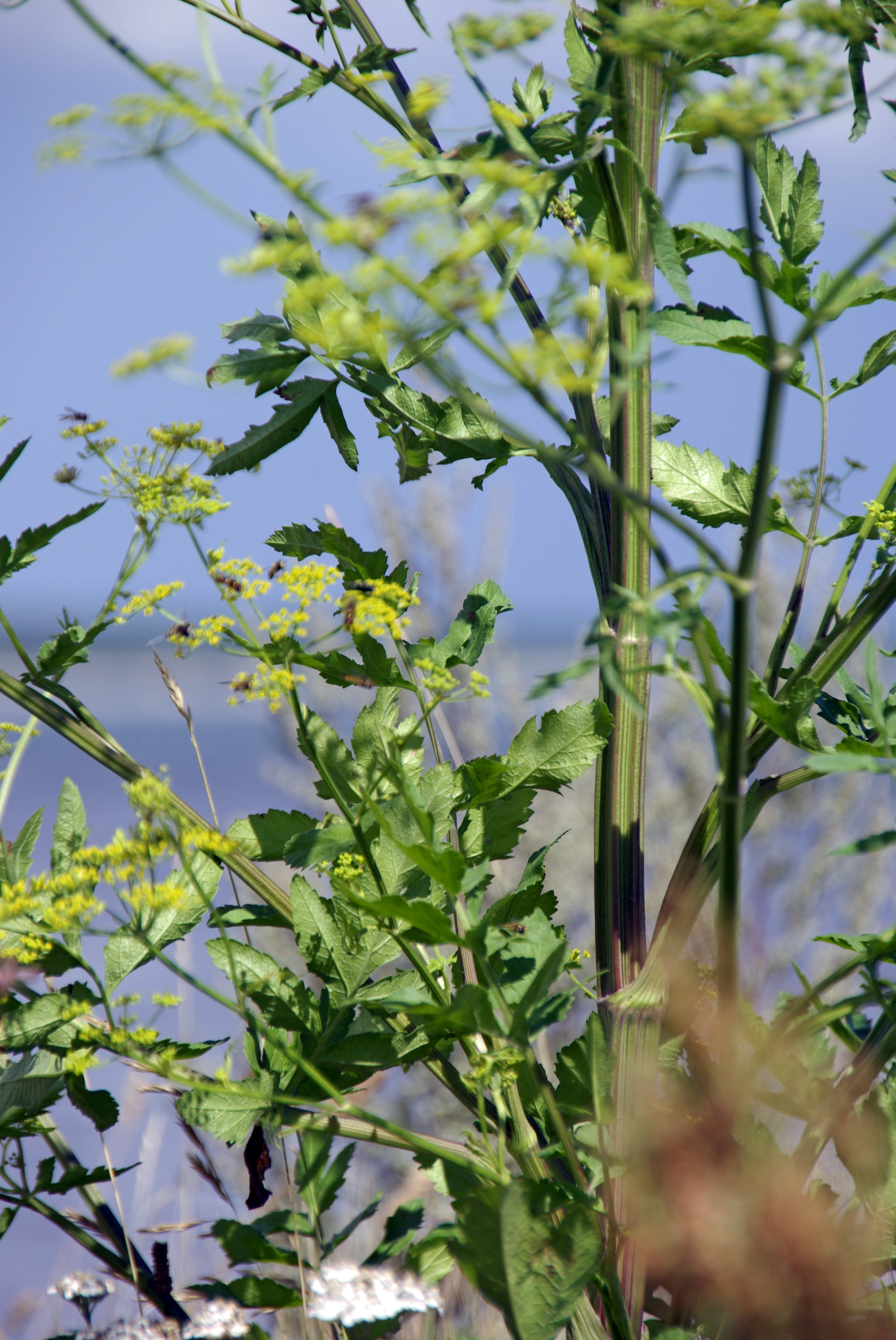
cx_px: 448
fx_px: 11726
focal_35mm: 315
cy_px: 670
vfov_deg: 6.5
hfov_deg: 4.4
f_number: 7.1
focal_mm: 210
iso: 100
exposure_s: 1/320
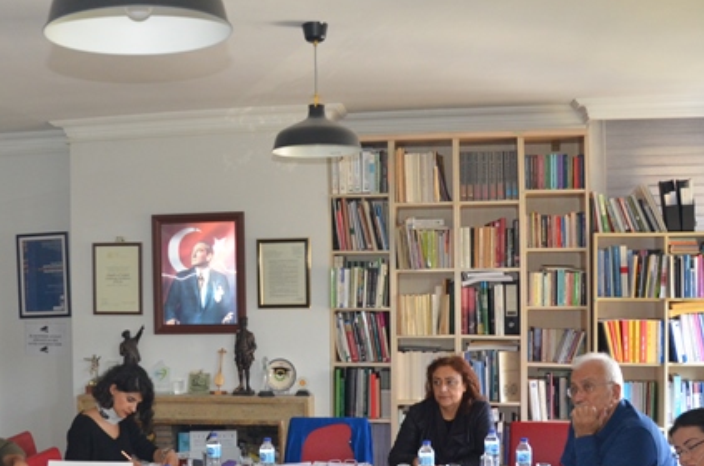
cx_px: 238
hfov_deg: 40.0
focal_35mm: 49
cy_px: 299
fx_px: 956
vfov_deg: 27.3
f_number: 5
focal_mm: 18
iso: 1000
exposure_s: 1/100
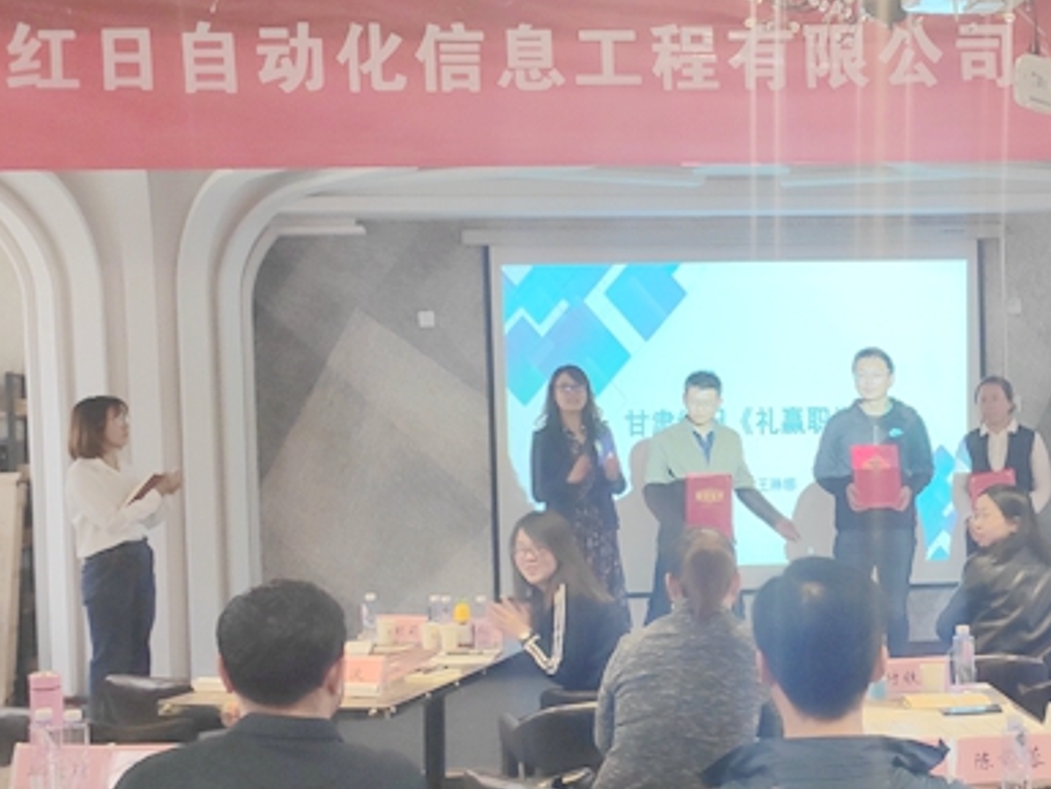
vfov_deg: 27.0
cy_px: 478
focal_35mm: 54
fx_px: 1640
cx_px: 764
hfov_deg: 34.9
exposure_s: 1/50
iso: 669
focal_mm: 4.77
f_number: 1.75
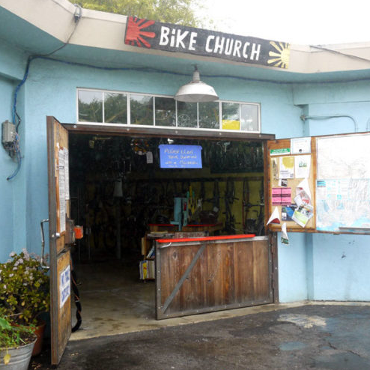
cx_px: 202
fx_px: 580
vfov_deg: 35.4
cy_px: 185
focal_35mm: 48
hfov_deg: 35.3
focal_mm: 20
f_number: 3.2
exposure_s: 1/400
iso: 400
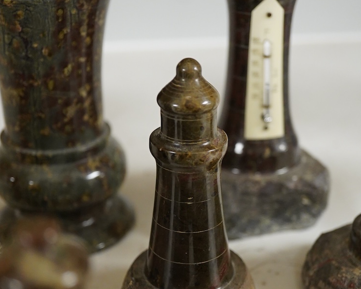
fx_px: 684
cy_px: 193
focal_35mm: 64
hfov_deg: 29.6
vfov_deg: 23.7
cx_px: 180
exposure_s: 1/160
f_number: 3.5
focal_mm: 30
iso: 2500
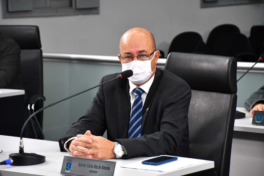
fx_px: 1100
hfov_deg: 13.7
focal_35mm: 150
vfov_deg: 9.1
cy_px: 88
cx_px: 132
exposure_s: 1/160
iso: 1000
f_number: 5.6
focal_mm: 100
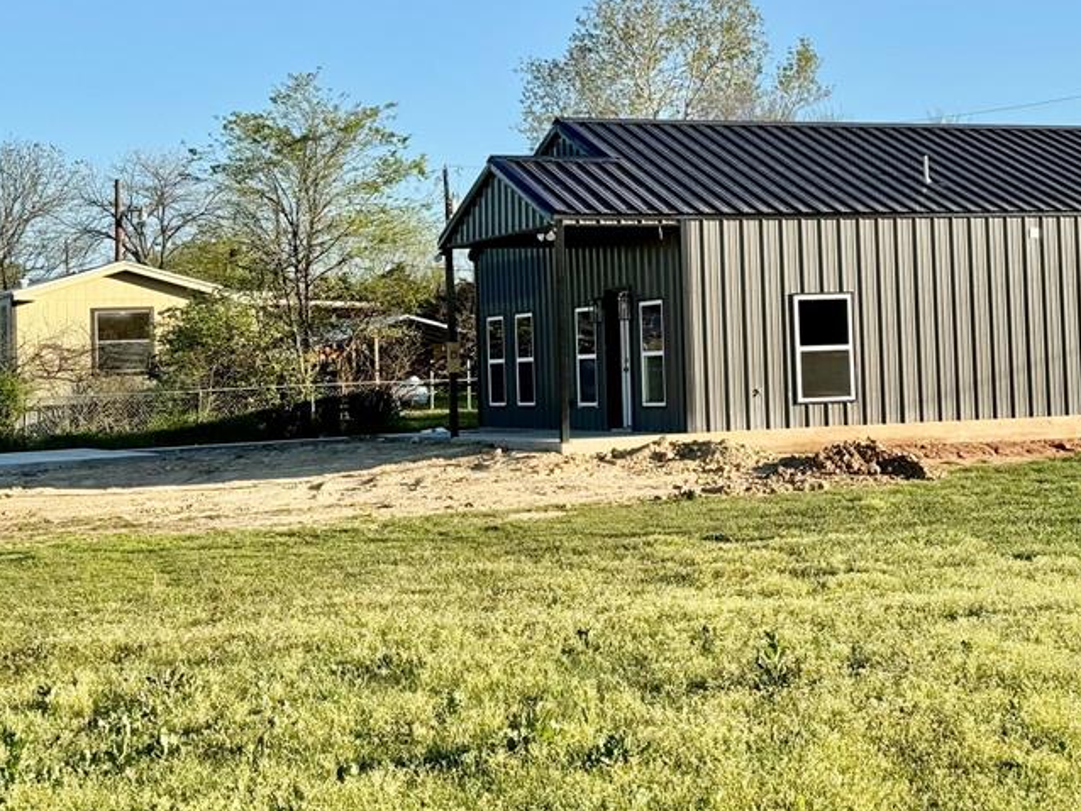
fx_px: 2405
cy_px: 235
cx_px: 832
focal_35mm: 77
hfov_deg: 25.0
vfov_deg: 19.1
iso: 64
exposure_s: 1/2833
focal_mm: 6.76
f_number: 1.78
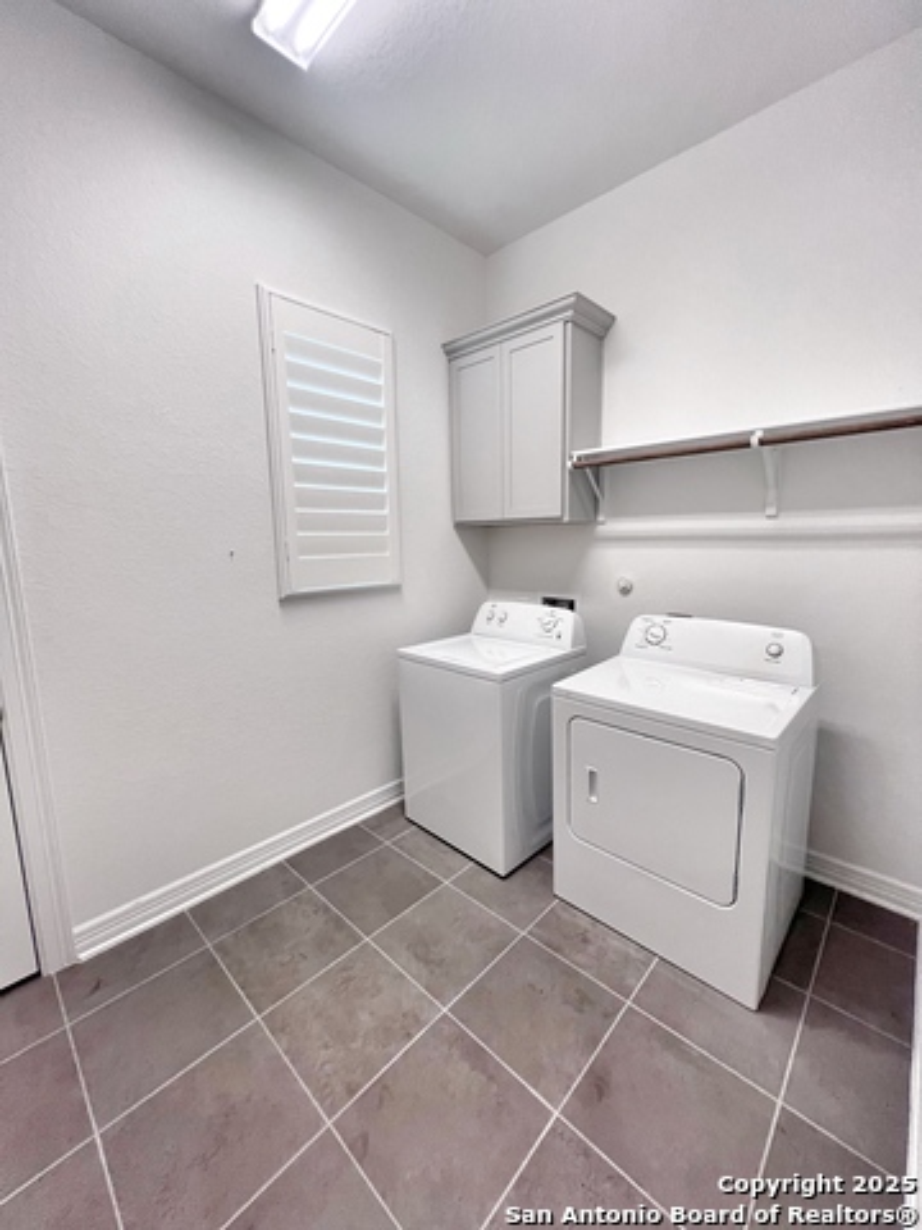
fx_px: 462
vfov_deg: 106.2
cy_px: 615
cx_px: 461
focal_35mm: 13
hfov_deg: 89.9
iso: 125
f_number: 1.8
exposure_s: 1/120
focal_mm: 1.57
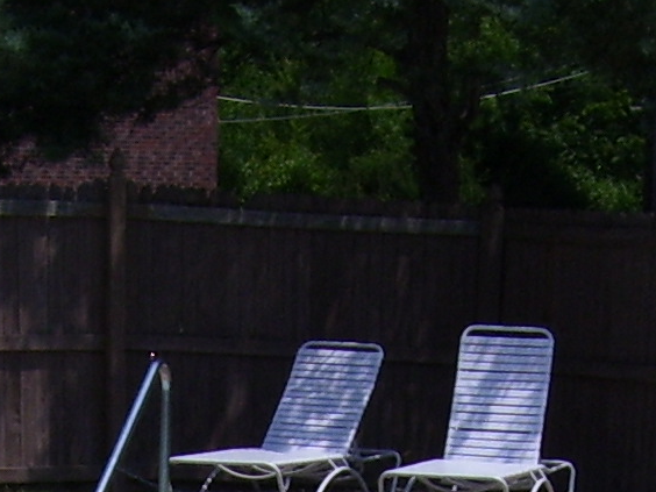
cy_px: 1001
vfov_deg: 8.3
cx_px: 199
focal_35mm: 169
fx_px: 3203
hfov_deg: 11.7
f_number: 4.8
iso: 80
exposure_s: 1/1500
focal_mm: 6
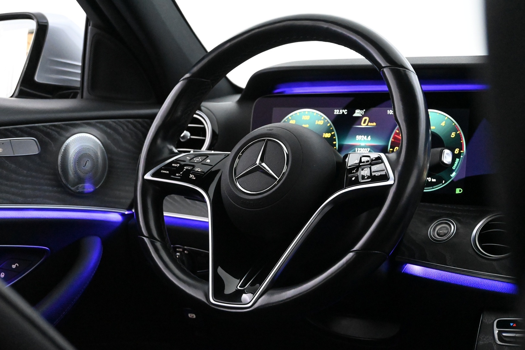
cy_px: 175
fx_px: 897
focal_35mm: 62
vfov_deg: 22.1
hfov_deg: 32.6
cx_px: 262
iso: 10000
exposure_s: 1/60
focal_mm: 41
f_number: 5.6
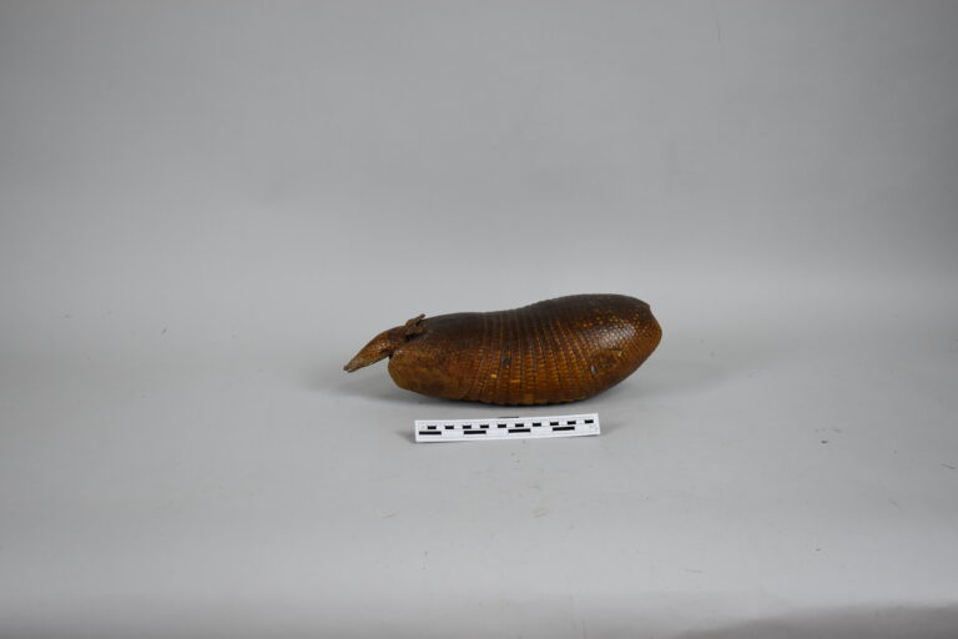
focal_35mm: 46
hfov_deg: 42.3
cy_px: 320
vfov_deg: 28.9
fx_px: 1237
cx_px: 479
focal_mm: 31
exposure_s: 1/80
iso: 400
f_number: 4.5
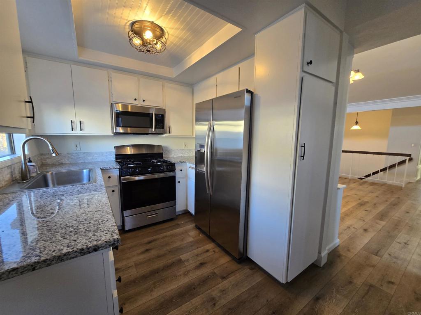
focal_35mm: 13
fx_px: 158
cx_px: 210
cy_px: 158
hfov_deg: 106.2
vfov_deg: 89.9
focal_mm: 2.2
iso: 160
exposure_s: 1/60
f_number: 2.2
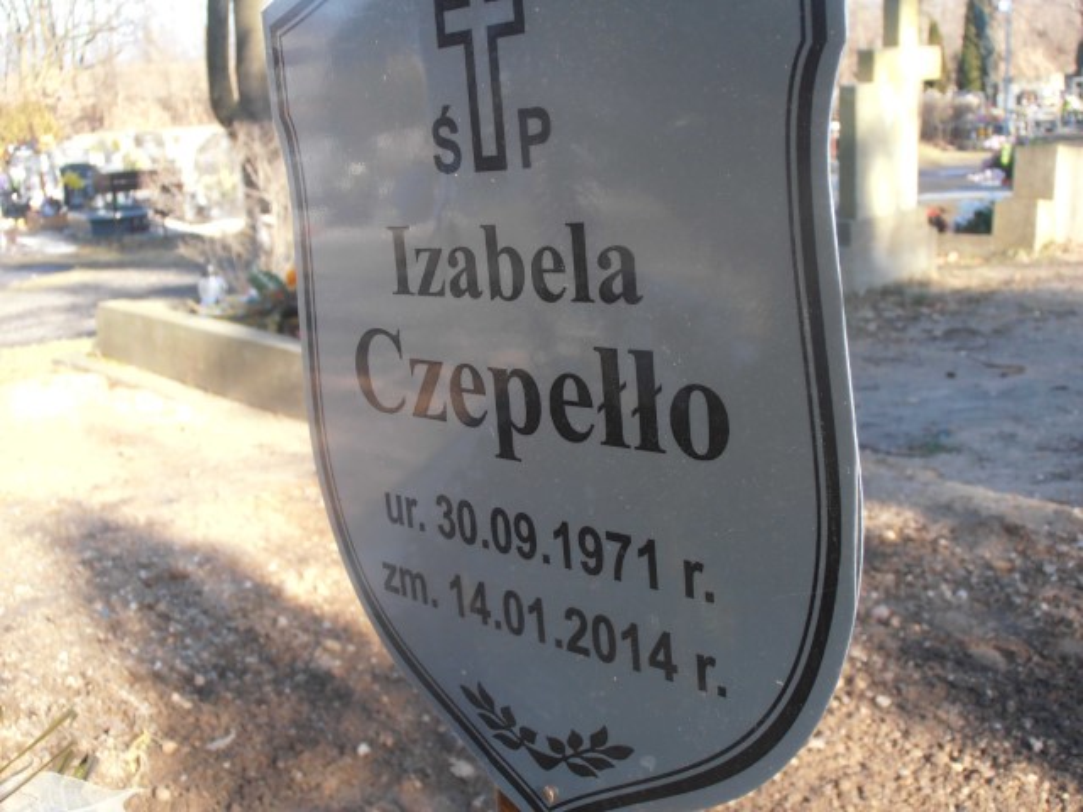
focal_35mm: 44
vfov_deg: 32.9
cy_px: 406
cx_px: 542
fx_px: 1377
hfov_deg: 42.9
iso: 80
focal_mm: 7.87
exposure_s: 1/100
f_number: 4.2
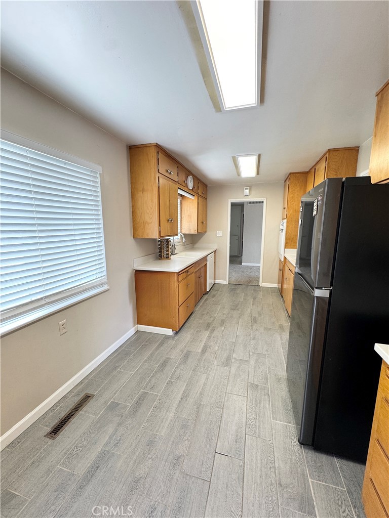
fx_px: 210
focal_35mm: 14
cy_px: 259
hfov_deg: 85.7
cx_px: 194
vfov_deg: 102.1
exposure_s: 1/120
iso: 160
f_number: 2.2
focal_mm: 2.22
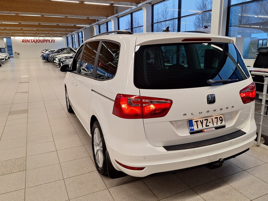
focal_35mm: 27
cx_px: 133
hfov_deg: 65.3
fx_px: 209
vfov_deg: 51.3
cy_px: 94
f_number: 1.8
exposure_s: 1/50
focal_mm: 5.54
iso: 80
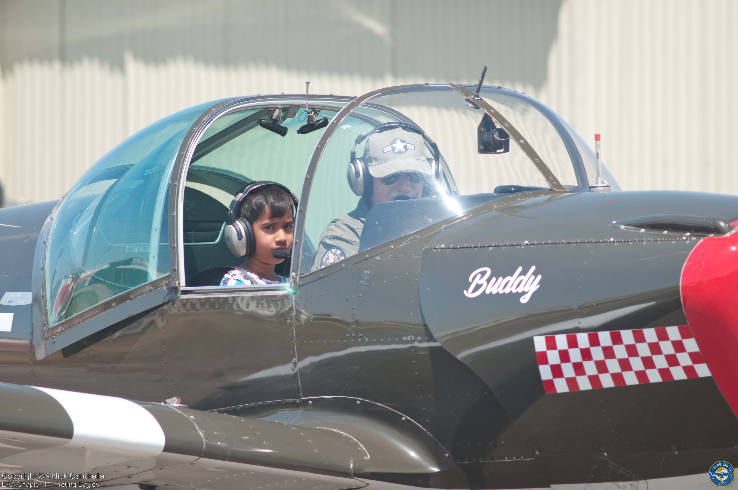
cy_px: 245
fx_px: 9214
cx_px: 369
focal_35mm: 450
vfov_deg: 3.0
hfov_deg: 4.6
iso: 100
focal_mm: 300
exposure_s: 1/250
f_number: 4
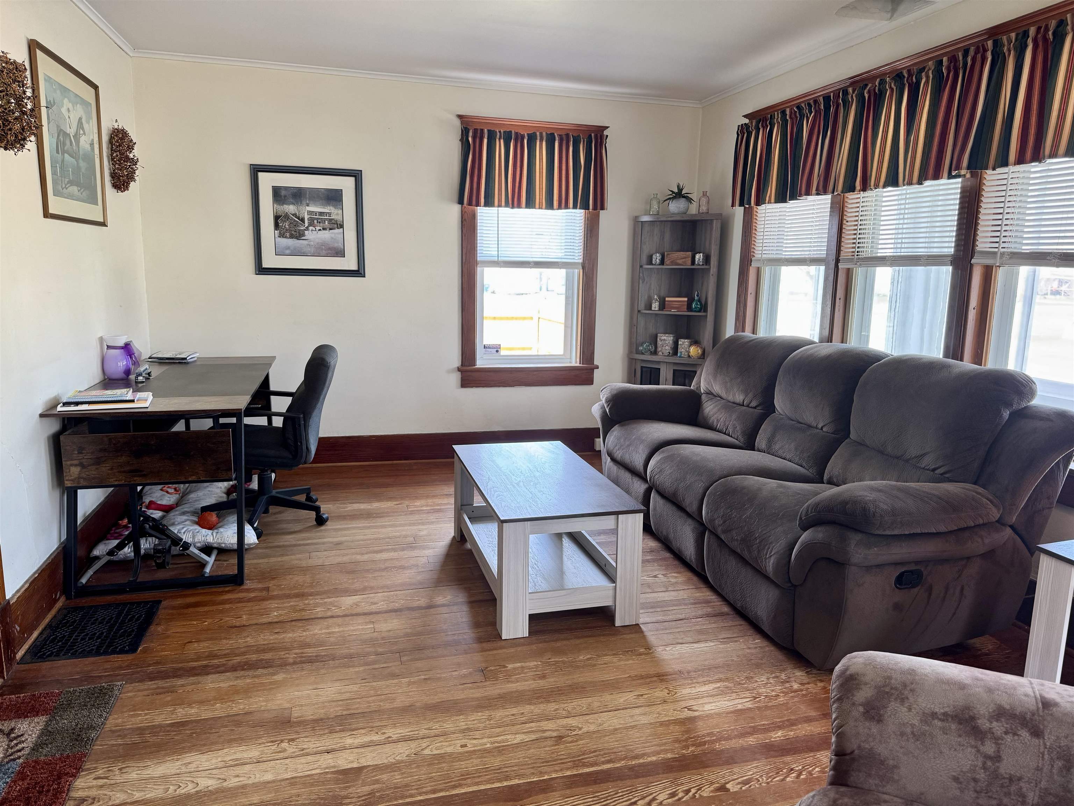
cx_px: 537
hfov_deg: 71.6
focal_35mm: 24
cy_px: 403
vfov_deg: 56.8
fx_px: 745
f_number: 1.78
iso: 125
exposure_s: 1/60
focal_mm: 6.76
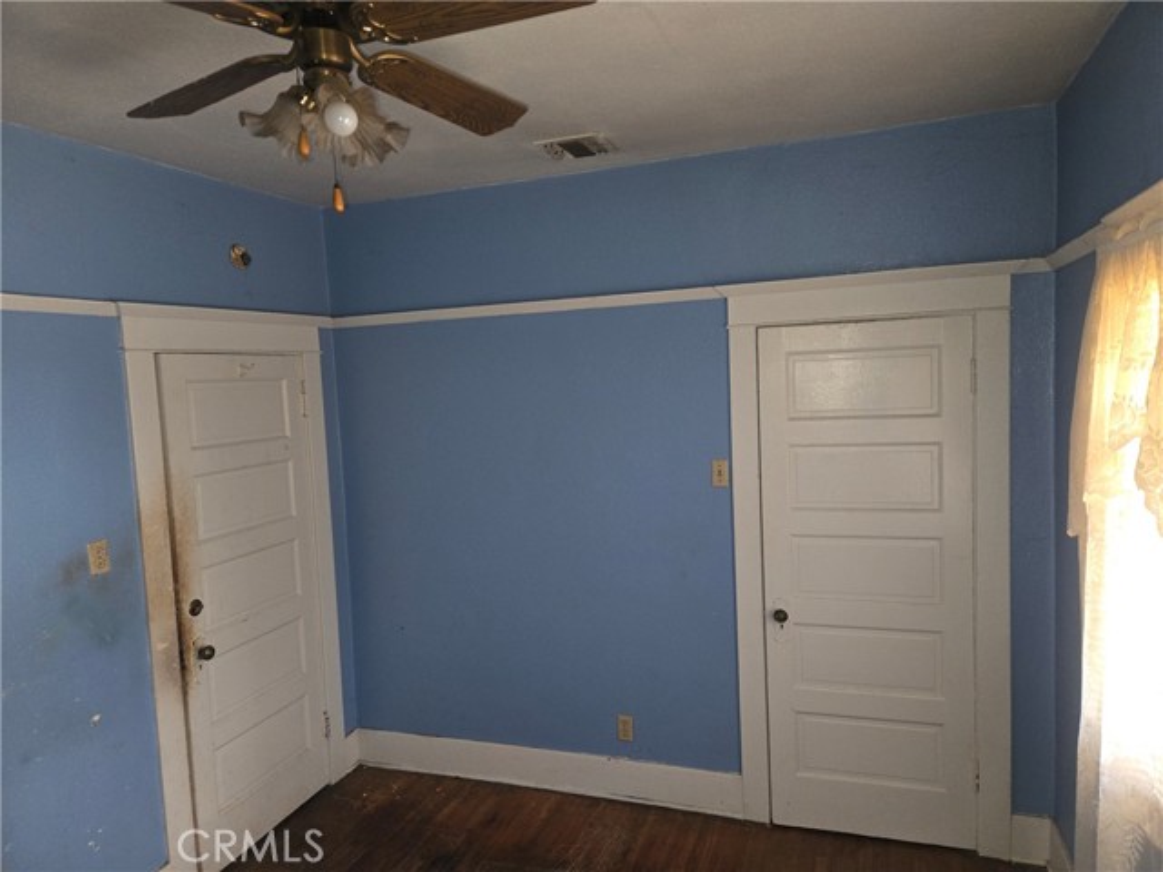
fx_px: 773
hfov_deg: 73.9
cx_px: 582
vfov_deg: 58.9
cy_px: 436
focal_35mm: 23
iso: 125
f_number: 1.8
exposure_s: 1/24
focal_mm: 5.4
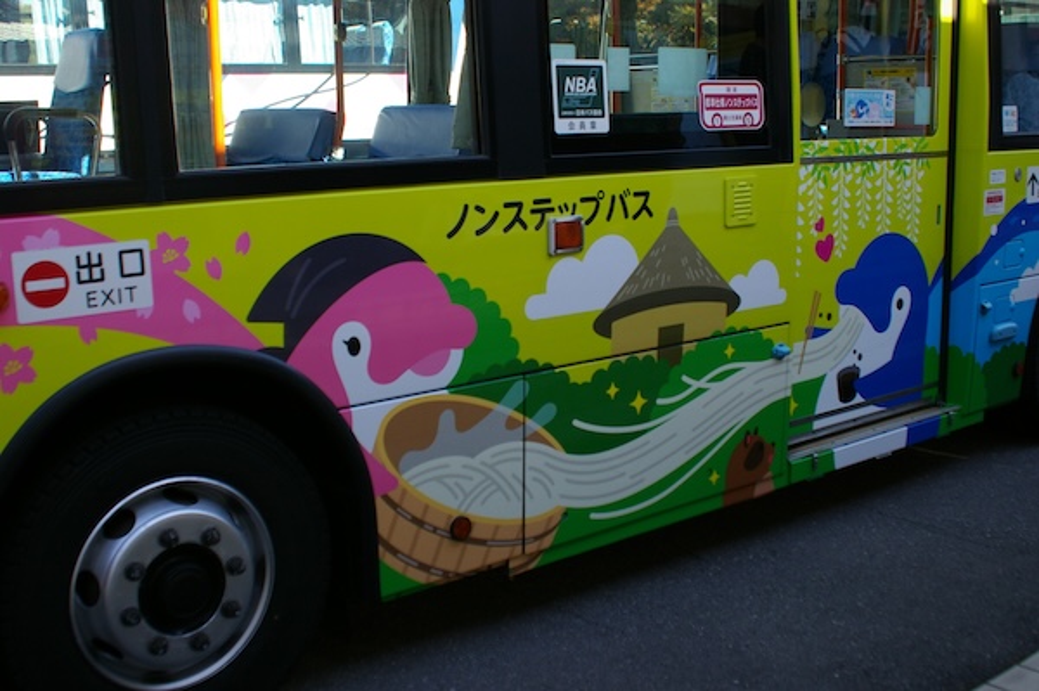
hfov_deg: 46.4
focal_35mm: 42
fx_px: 1211
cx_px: 520
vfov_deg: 31.8
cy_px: 346
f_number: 4
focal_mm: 28
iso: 400
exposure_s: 1/750
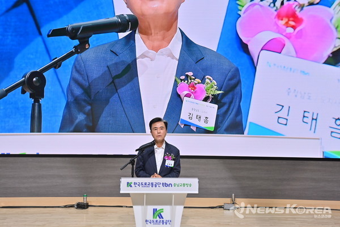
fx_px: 661
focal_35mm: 70
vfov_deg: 19.5
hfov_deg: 28.8
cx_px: 170
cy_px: 114
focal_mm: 70
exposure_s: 1/400
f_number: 5
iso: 1250
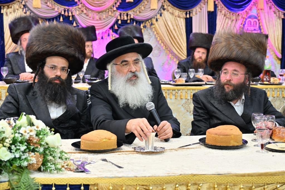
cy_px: 95
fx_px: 388
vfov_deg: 27.5
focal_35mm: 49
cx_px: 142
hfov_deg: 40.3
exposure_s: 1/160
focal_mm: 49
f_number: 4
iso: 500
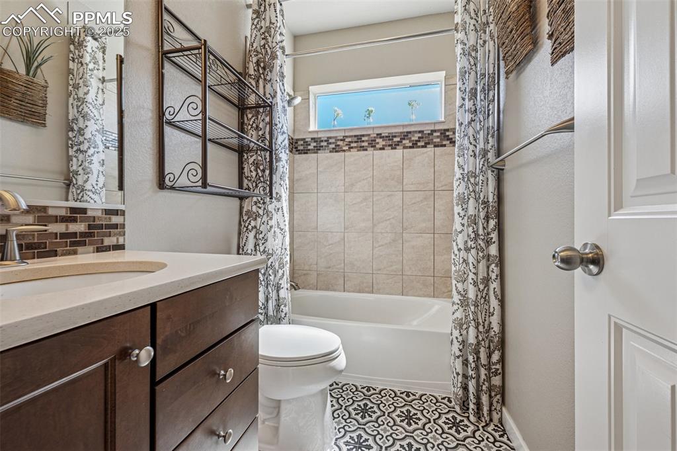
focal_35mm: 14
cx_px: 338
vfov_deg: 81.2
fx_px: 263
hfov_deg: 104.3
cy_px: 226
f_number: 11
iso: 100
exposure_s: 1/2
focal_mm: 14
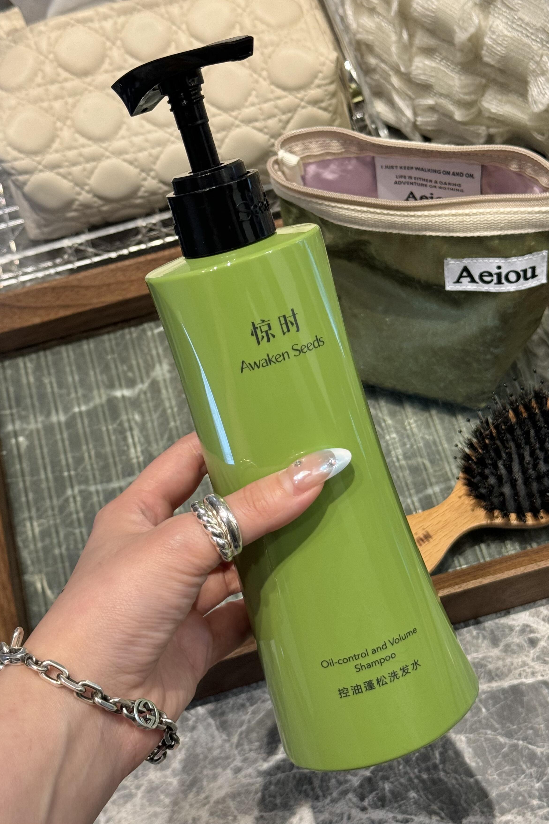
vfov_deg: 39.6
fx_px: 1144
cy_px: 412
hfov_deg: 27.0
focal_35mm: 50
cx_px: 299
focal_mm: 6.76
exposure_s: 1/50
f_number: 1.78
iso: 125
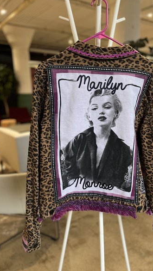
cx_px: 99
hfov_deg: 39.8
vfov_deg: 66.1
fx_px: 209
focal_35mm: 29
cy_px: 136
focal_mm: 5.7
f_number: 1.5
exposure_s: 1/60
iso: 160
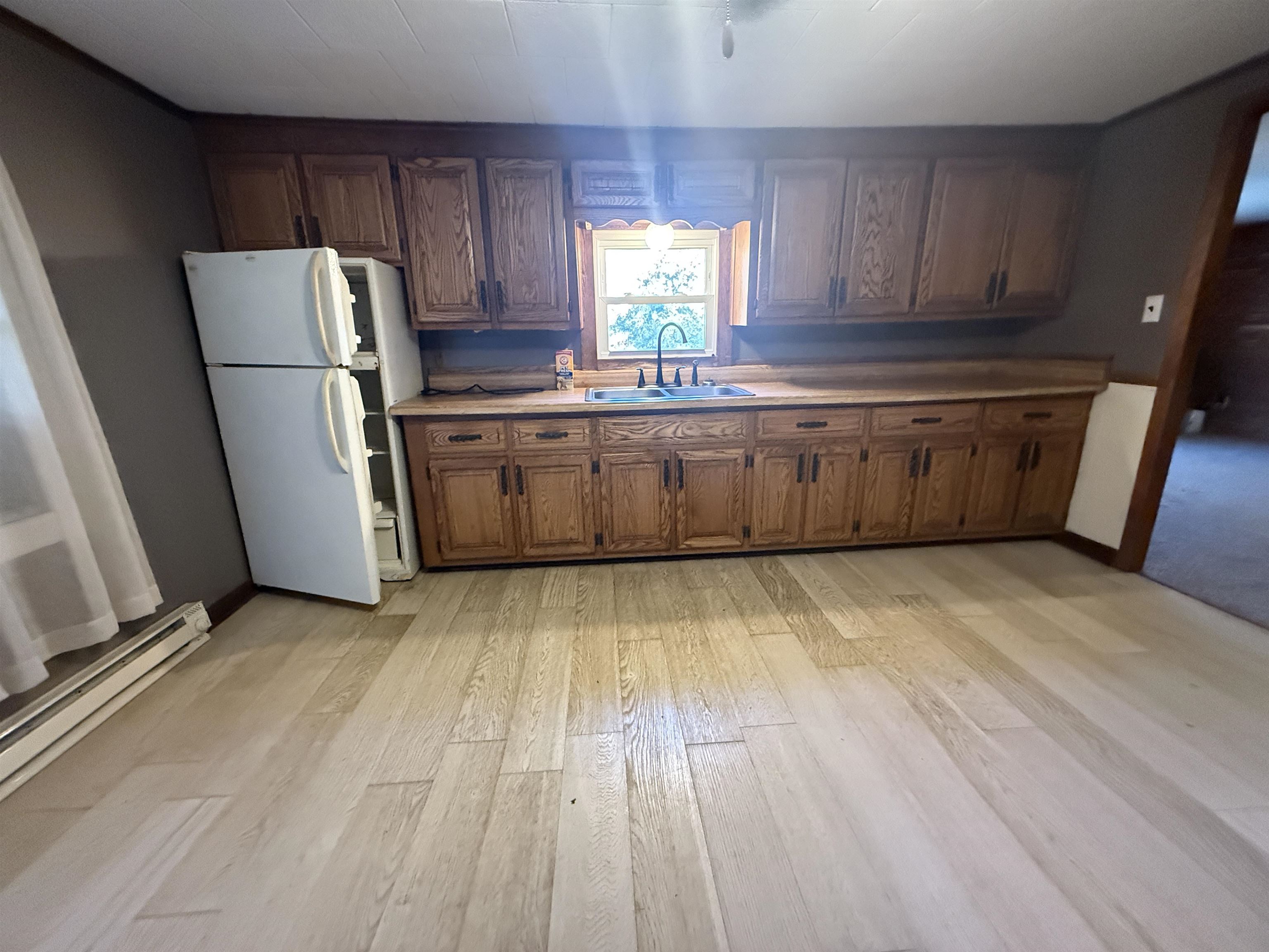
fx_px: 513
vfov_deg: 85.7
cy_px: 476
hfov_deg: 102.1
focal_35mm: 14
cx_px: 634
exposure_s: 1/60
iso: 1000
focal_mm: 2.22
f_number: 2.2
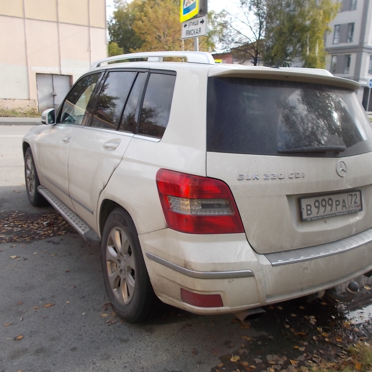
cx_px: 235
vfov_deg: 52.5
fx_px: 377
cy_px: 186
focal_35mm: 31
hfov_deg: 51.9
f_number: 3.2
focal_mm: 4.6
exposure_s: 1/250
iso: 80
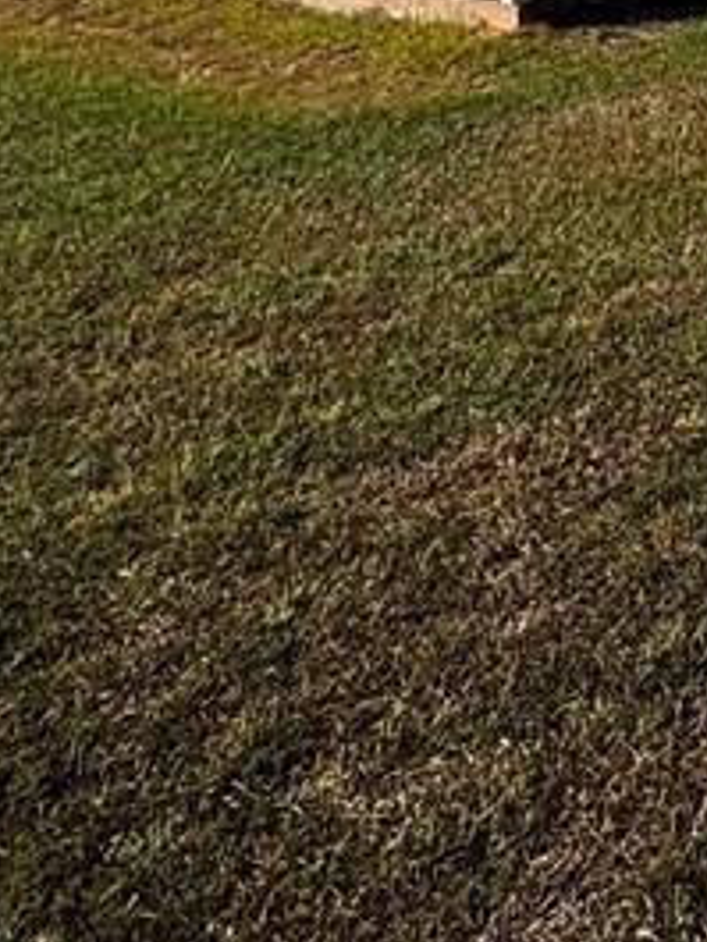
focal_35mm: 54
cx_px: 1435
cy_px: -306
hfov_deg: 18.0
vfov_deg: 28.6
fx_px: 1469
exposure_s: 1/1880
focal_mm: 2.22
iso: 50
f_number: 2.2
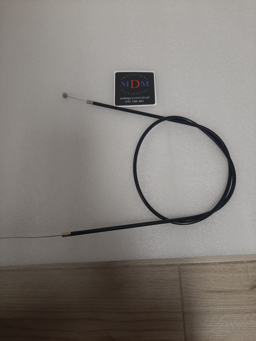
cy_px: 170
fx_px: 256
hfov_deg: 53.1
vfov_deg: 67.3
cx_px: 128
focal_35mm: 26
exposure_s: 1/50
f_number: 1.7
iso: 100
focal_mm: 3.93
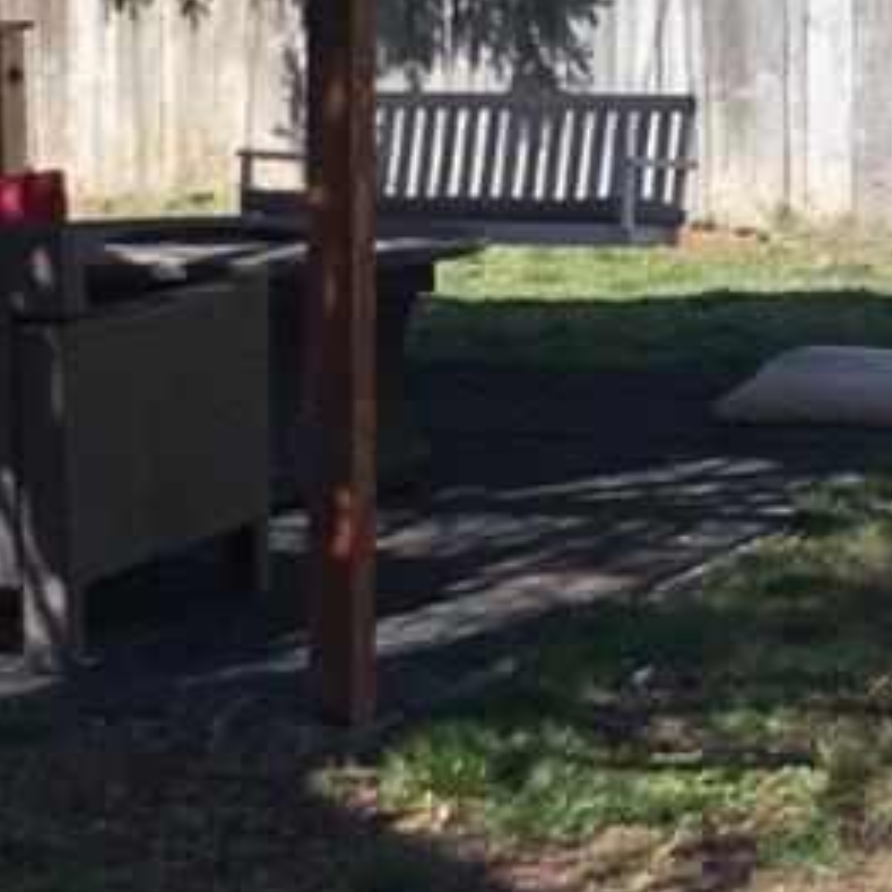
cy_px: 163
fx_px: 4111
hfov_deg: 12.2
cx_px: 912
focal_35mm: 141
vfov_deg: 12.3
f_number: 1.8
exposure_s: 1/1200
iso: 20
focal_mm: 3.99
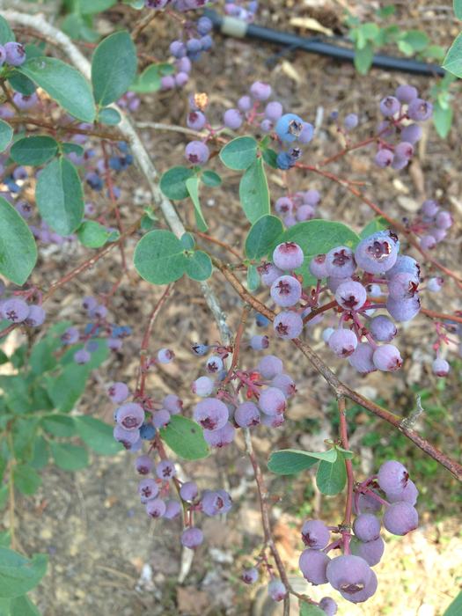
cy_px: 308
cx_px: 231
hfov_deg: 42.9
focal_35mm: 33
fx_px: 587
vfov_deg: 55.4
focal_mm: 4.12
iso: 50
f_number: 2.4
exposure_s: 1/270
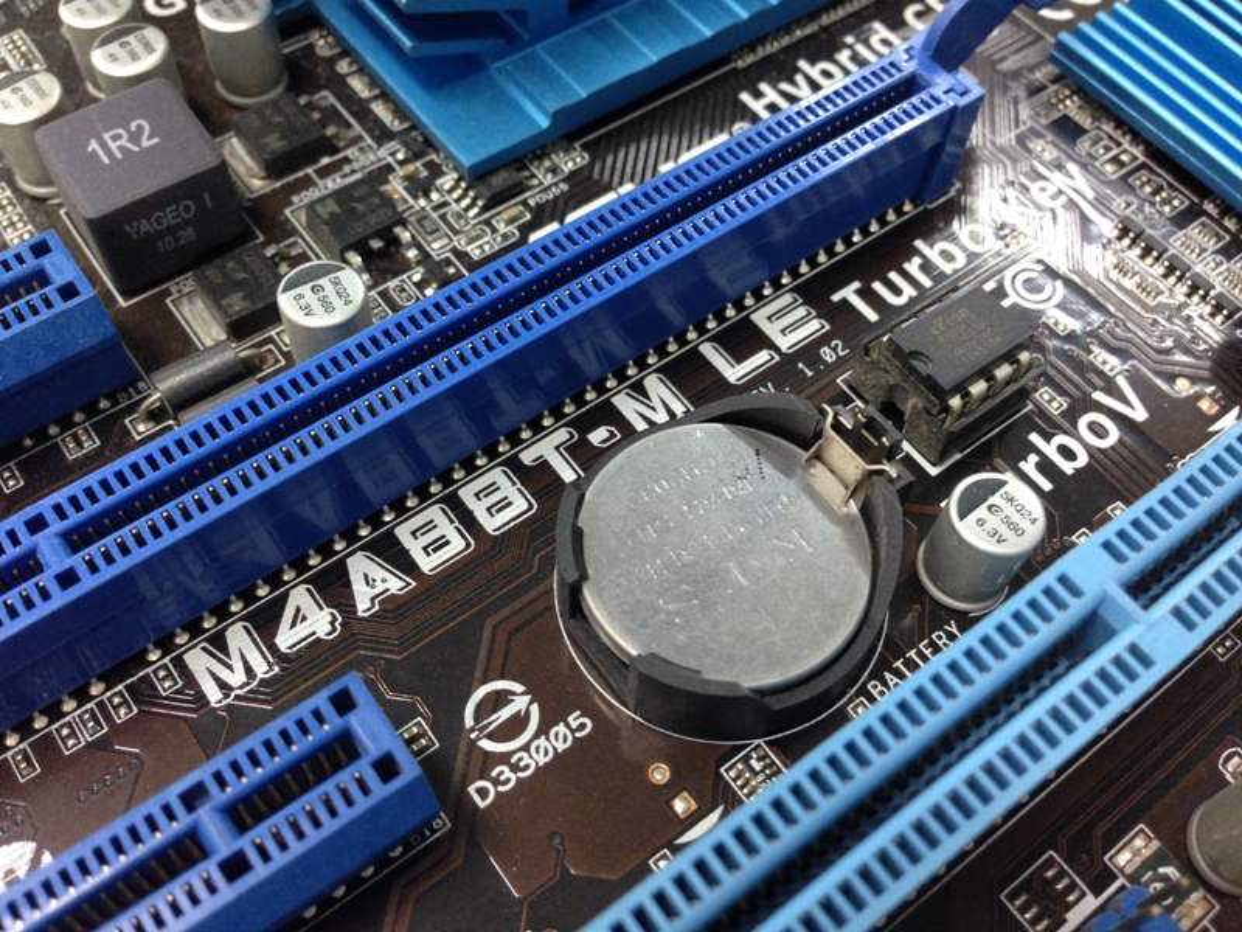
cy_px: 466
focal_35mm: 33
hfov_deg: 55.4
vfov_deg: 42.9
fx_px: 1184
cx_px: 621
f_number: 2.4
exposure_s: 1/20
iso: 200
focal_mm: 4.12
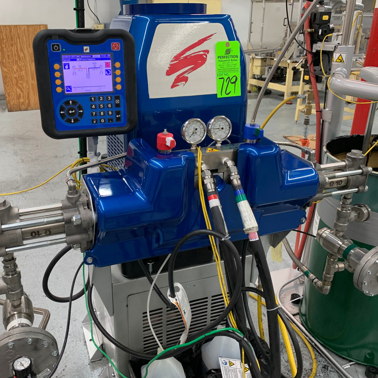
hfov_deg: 52.4
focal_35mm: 31
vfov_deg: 52.5
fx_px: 383
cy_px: 190
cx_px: 162
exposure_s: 1/60
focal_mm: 4.25
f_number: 1.8
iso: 80
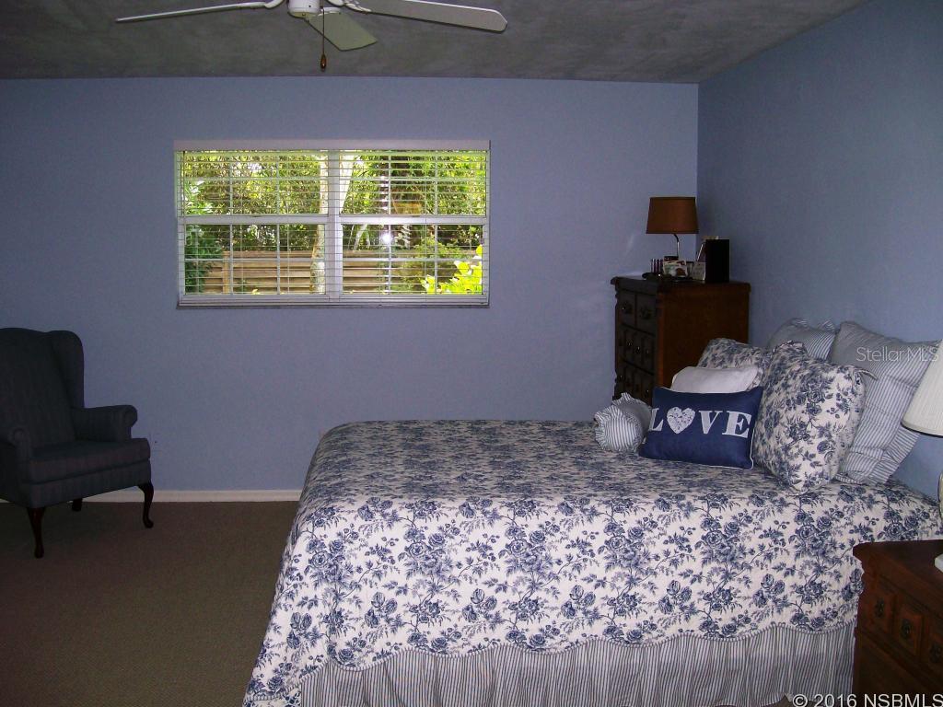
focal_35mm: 36
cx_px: 472
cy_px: 354
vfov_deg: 39.7
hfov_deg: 51.4
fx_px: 981
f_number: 2.7
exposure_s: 1/64
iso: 80
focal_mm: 6
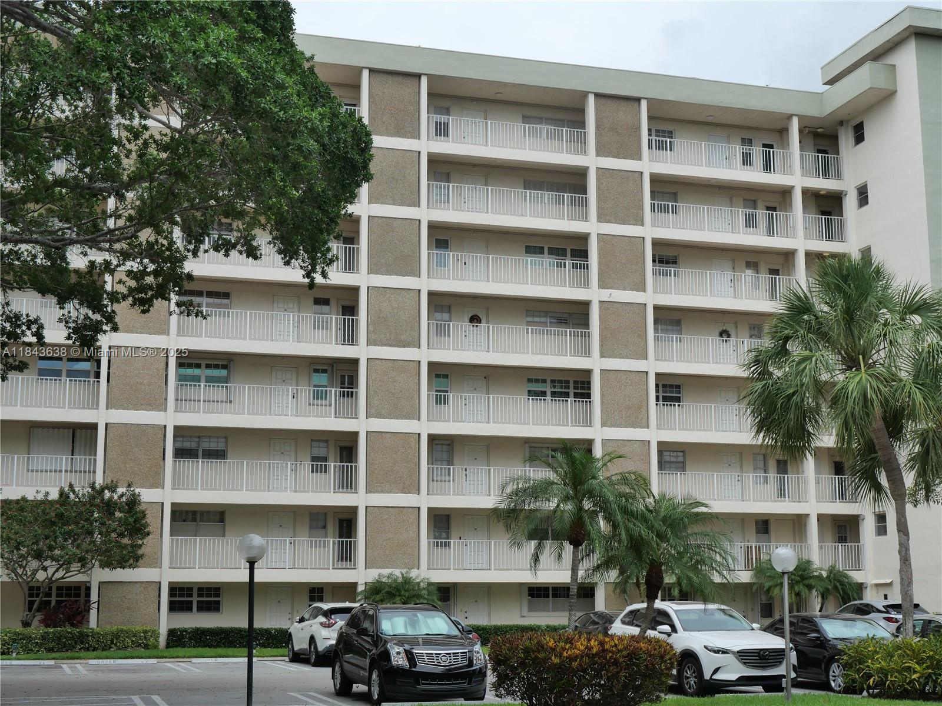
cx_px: 471
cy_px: 353
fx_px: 1361
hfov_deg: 38.2
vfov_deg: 29.1
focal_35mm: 50
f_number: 7.1
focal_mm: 25
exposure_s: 1/500
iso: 200
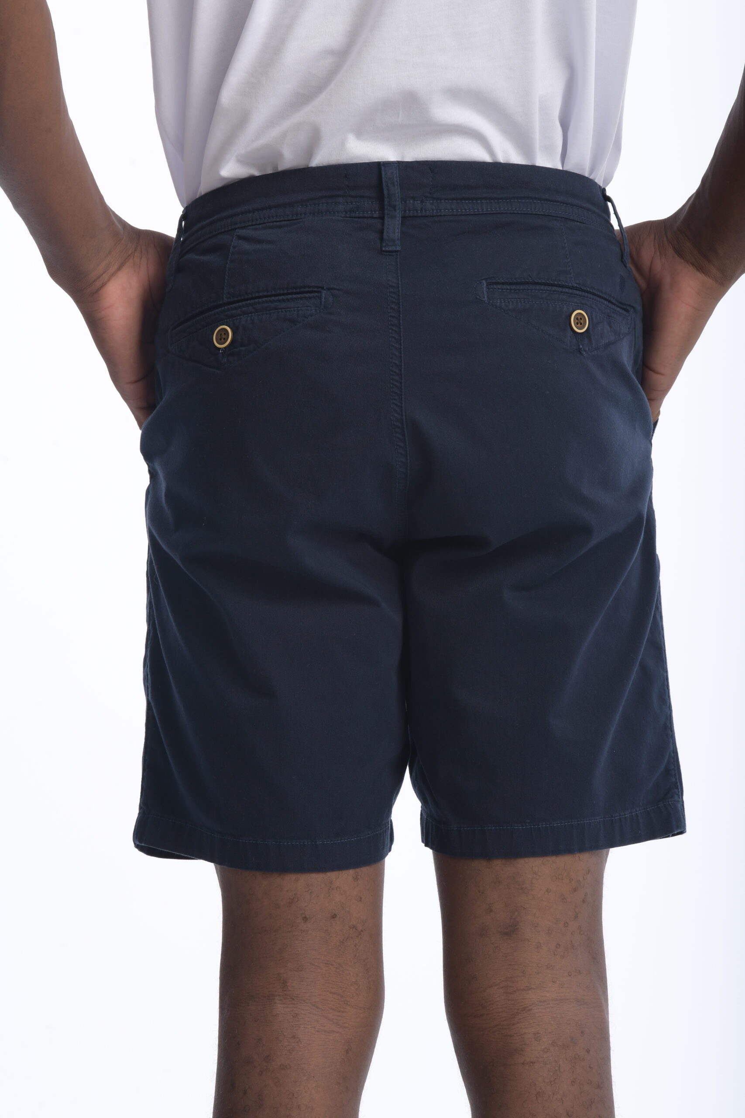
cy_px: 559
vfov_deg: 11.4
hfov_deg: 7.6
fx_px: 5586
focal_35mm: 180
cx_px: 372
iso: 500
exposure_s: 1/250
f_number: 11
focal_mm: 180
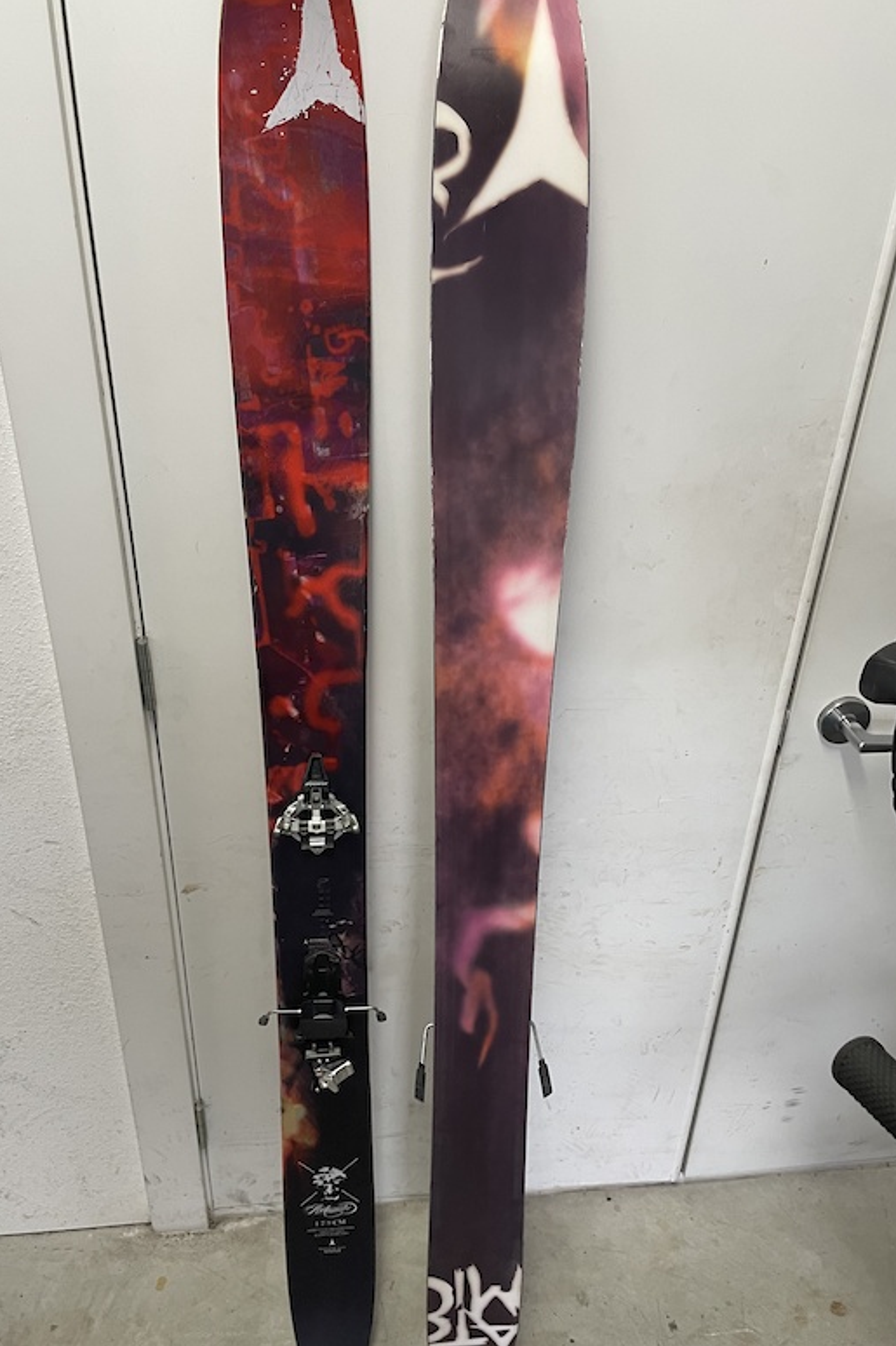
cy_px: 679
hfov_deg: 46.3
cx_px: 400
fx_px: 1046
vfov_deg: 65.5
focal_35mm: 28
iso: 80
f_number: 1.6
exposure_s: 1/60
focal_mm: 4.2
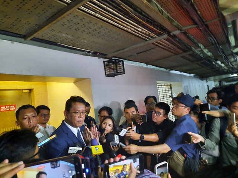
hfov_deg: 69.4
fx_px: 172
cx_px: 119
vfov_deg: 54.9
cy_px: 89
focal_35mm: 25
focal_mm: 4.6
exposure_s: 1/25
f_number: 2
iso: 640
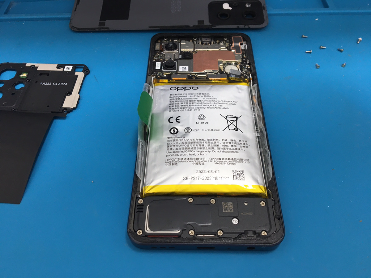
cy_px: 139
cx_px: 186
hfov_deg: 61.7
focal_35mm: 29
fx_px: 311
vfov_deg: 48.2
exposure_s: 1/40
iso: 32
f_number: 2.2
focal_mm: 4.15
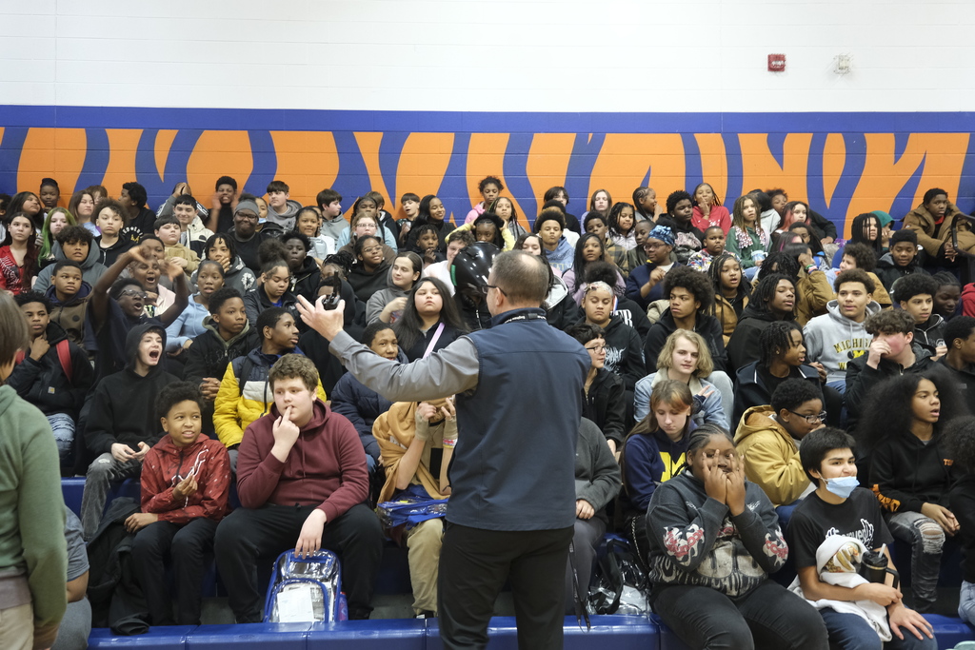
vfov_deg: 40.0
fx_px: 894
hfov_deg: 57.2
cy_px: 325
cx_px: 488
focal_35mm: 33
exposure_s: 1/30
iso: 1600
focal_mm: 22.3
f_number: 4
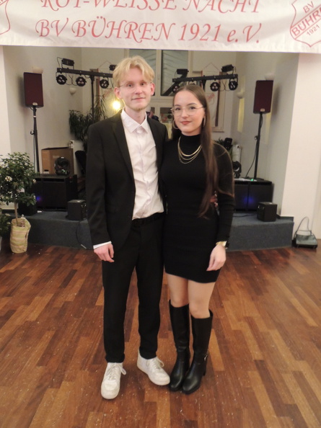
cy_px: 214
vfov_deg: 71.6
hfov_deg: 56.8
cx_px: 160
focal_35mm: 24
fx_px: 297
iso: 800
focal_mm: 4.3
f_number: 3
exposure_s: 1/2.5
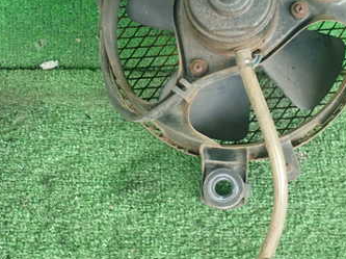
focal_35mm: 83
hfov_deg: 23.5
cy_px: 56
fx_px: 829
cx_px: 221
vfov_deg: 17.6
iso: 800
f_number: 3.1
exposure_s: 1/60
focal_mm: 8.41
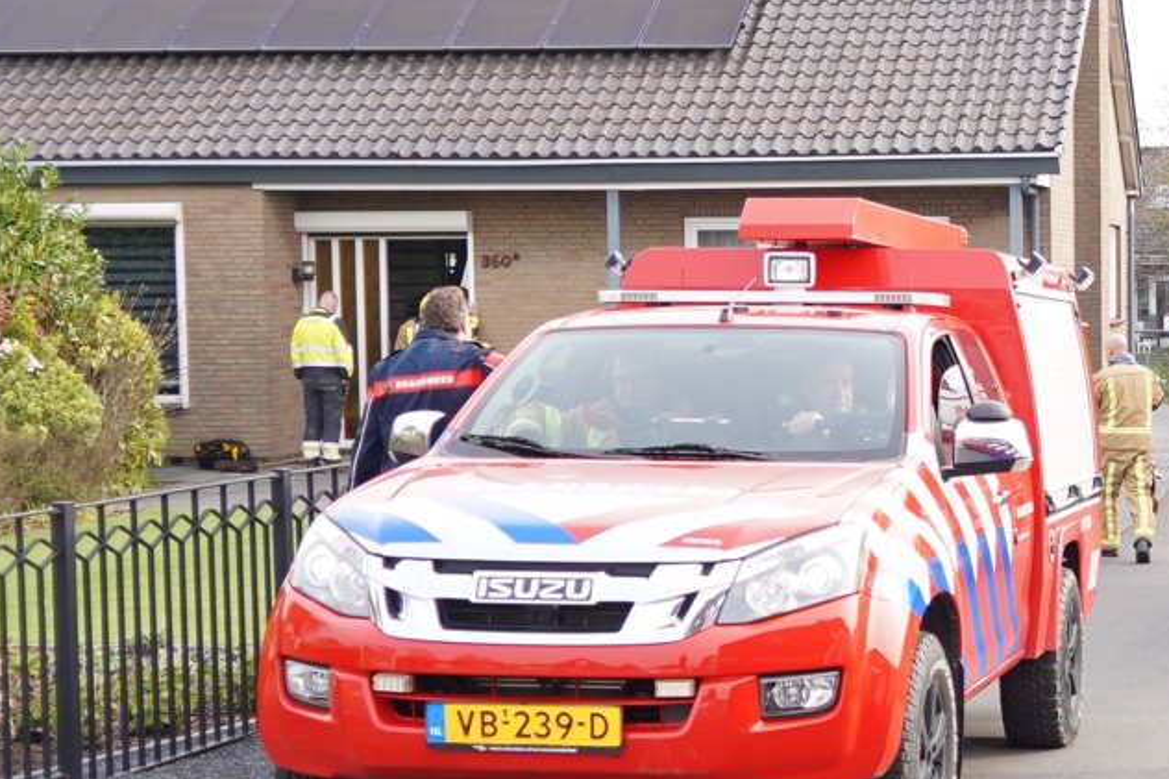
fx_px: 2467
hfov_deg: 25.3
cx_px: 1182
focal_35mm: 76
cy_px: 428
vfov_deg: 17.9
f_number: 3.5
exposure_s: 1/800
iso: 500
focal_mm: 24
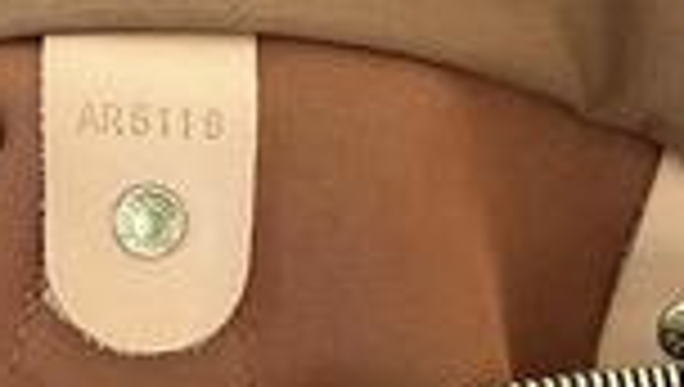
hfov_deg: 19.4
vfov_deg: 10.7
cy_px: 540
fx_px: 1998
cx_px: 405
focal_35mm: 110
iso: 1000
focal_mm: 6.86
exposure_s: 1/56
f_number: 1.78
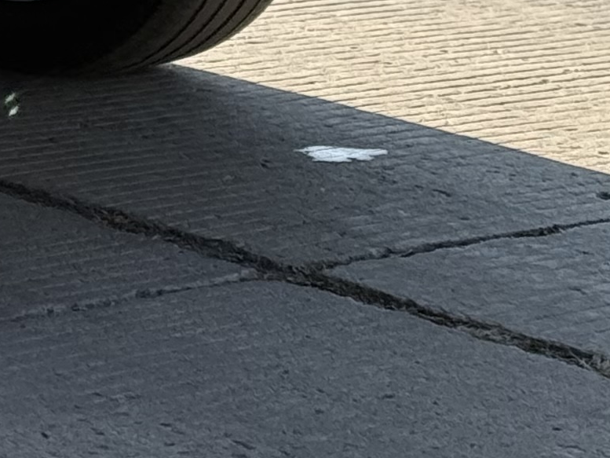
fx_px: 4389
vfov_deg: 5.8
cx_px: -726
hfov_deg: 7.5
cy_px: -541
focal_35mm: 249
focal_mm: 6.76
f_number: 1.78
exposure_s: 1/1429
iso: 100
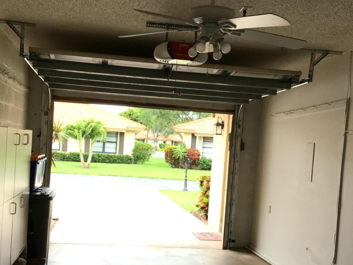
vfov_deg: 31.3
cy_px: 171
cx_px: 163
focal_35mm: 46
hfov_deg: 41.2
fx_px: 469
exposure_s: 1/60
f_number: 2.4
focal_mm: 3.3
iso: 32
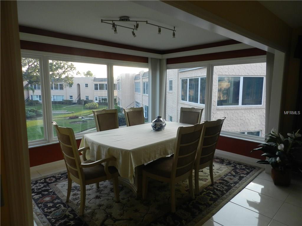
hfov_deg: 73.9
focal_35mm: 23
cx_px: 151
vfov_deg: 58.9
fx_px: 201
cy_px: 113
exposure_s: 1/100
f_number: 3.4
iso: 160
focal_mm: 4
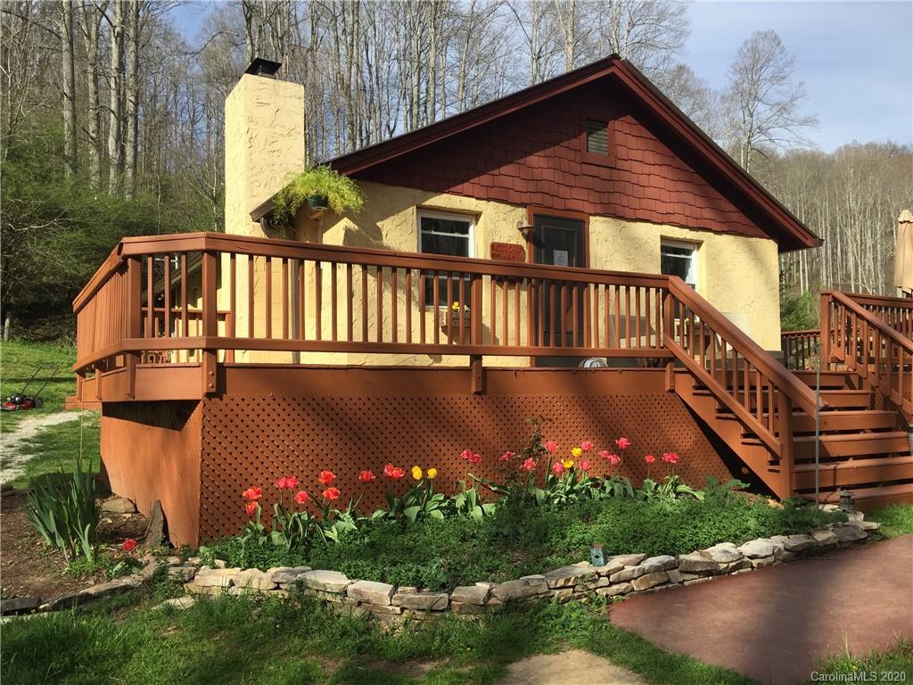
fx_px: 765
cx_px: 456
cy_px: 342
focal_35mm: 29
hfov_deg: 61.7
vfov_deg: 48.2
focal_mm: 4.15
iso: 32
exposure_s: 1/1582
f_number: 2.2
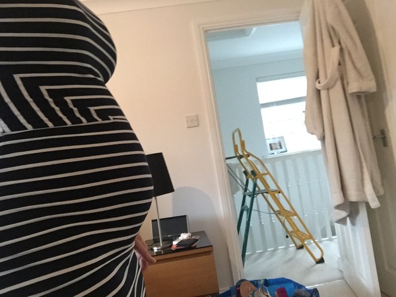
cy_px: 148
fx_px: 355
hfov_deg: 58.4
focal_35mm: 31
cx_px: 198
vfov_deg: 45.4
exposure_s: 1/25
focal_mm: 2.65
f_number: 2.2
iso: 250
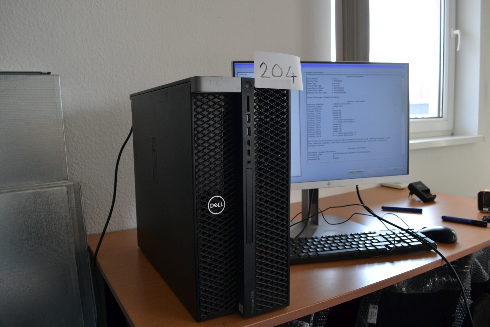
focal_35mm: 27
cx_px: 245
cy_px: 164
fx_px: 368
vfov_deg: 47.9
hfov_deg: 67.4
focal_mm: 18
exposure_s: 1/100
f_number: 5.6
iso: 400
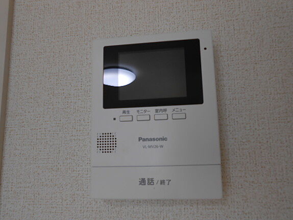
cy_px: 120
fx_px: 245
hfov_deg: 61.7
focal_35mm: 29
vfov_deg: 48.1
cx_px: 147
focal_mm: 4.6
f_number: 3.5
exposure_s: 1/40
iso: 80
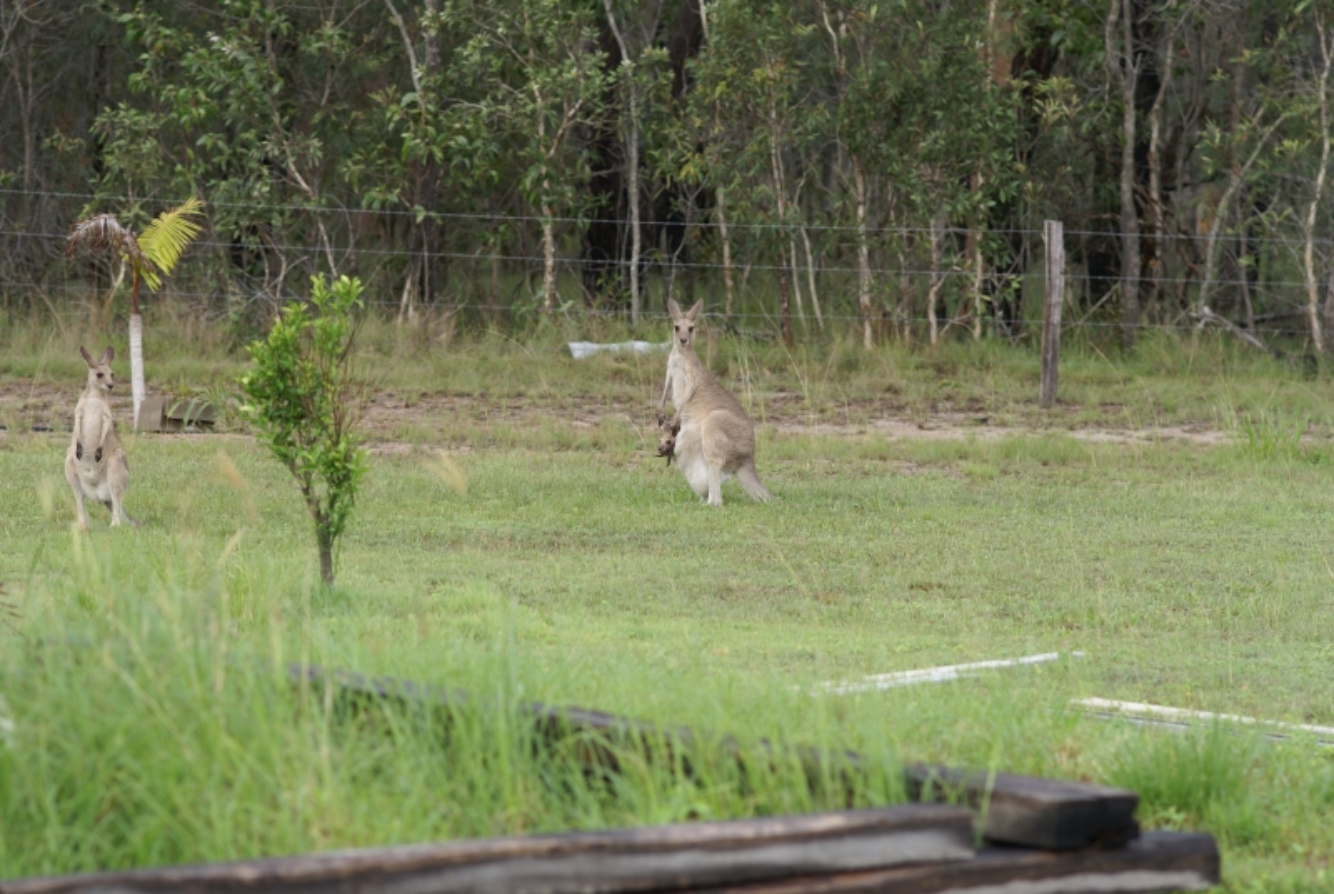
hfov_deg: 10.1
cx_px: 667
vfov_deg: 6.8
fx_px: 7515
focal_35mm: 202
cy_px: 447
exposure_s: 1/320
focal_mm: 135
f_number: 3.2
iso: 100
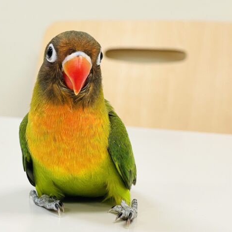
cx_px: 89
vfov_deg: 27.7
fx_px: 470
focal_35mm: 62
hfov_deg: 27.6
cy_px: 116
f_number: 2
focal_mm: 6
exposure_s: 1/99
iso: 80
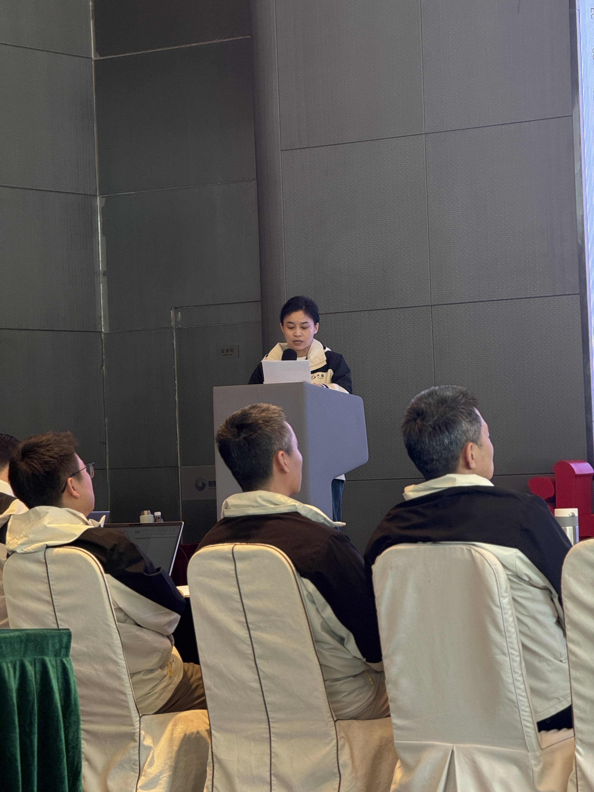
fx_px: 2746
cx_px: 297
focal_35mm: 120
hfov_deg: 12.3
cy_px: 396
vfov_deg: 16.4
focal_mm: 15.66
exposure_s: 1/100
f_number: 2.8
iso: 200
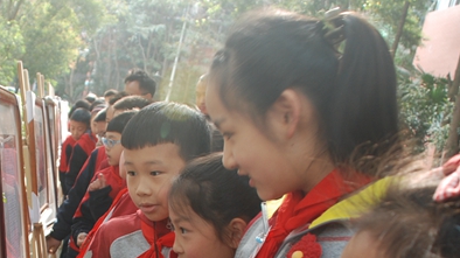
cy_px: 309
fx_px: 780
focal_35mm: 64
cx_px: 114
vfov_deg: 17.9
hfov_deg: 32.2
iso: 200
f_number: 3.8
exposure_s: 1/30
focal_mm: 20
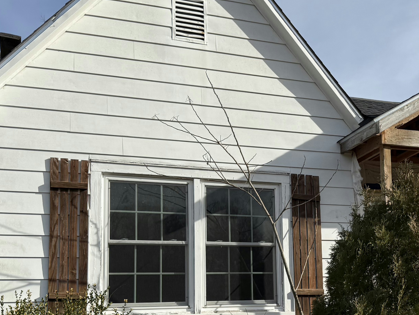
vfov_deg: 25.9
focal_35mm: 56
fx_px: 678
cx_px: 326
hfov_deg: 33.5
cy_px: 223
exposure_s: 1/10000
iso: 80
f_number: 1.78
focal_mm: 6.76
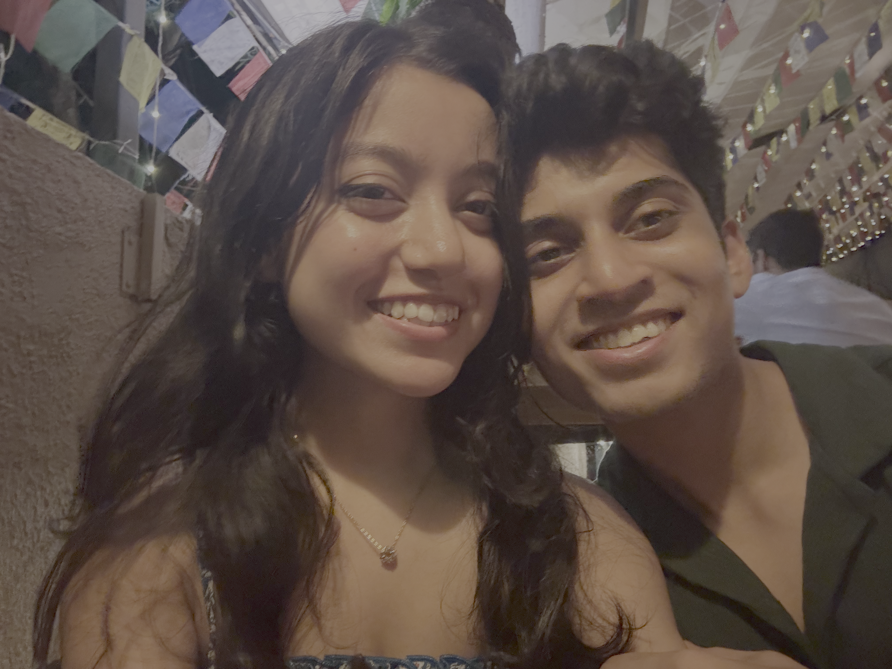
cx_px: 446
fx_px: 593
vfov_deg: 58.9
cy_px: 334
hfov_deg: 73.9
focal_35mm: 23
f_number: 1.9
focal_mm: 2.69
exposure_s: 1/17
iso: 800
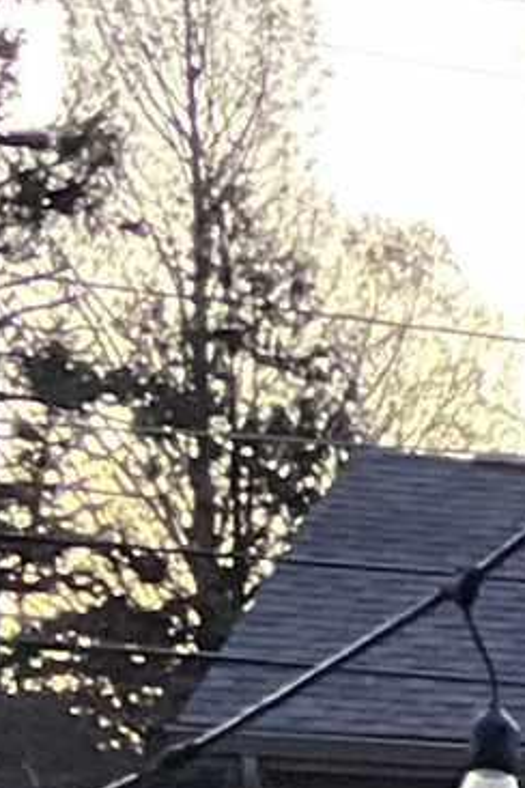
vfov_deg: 8.6
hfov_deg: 5.0
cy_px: 1578
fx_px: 4965
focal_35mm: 227
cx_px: 2569
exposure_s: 1/40
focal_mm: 5.1
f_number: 1.6
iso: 640
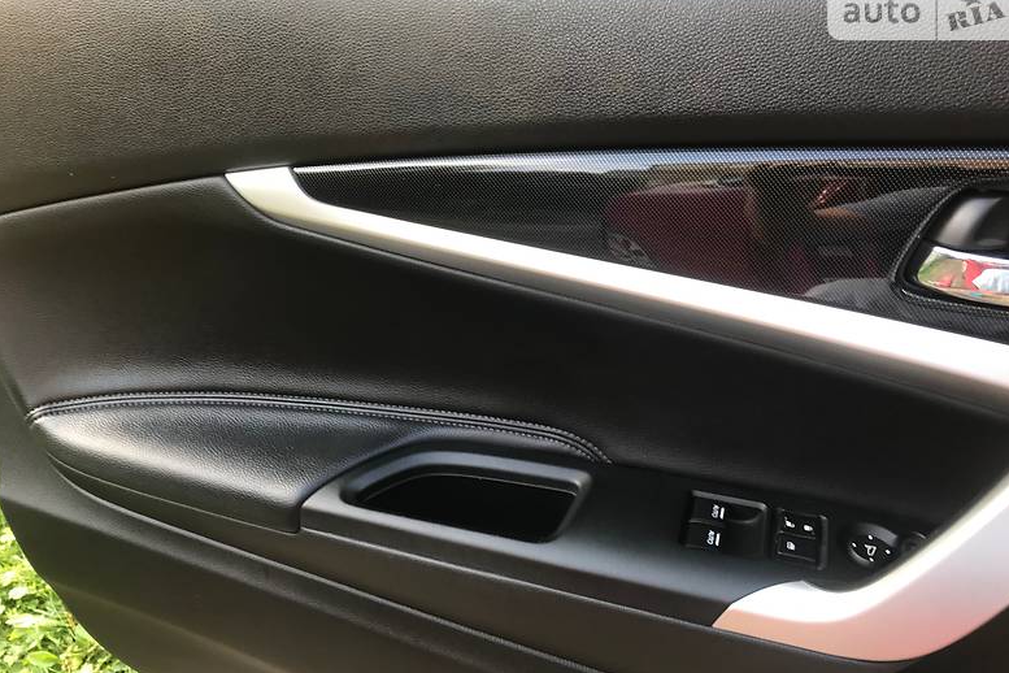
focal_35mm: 30
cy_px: 359
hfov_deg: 61.9
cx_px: 514
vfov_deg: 43.6
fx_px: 841
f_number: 1.8
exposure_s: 1/50
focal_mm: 4
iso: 25
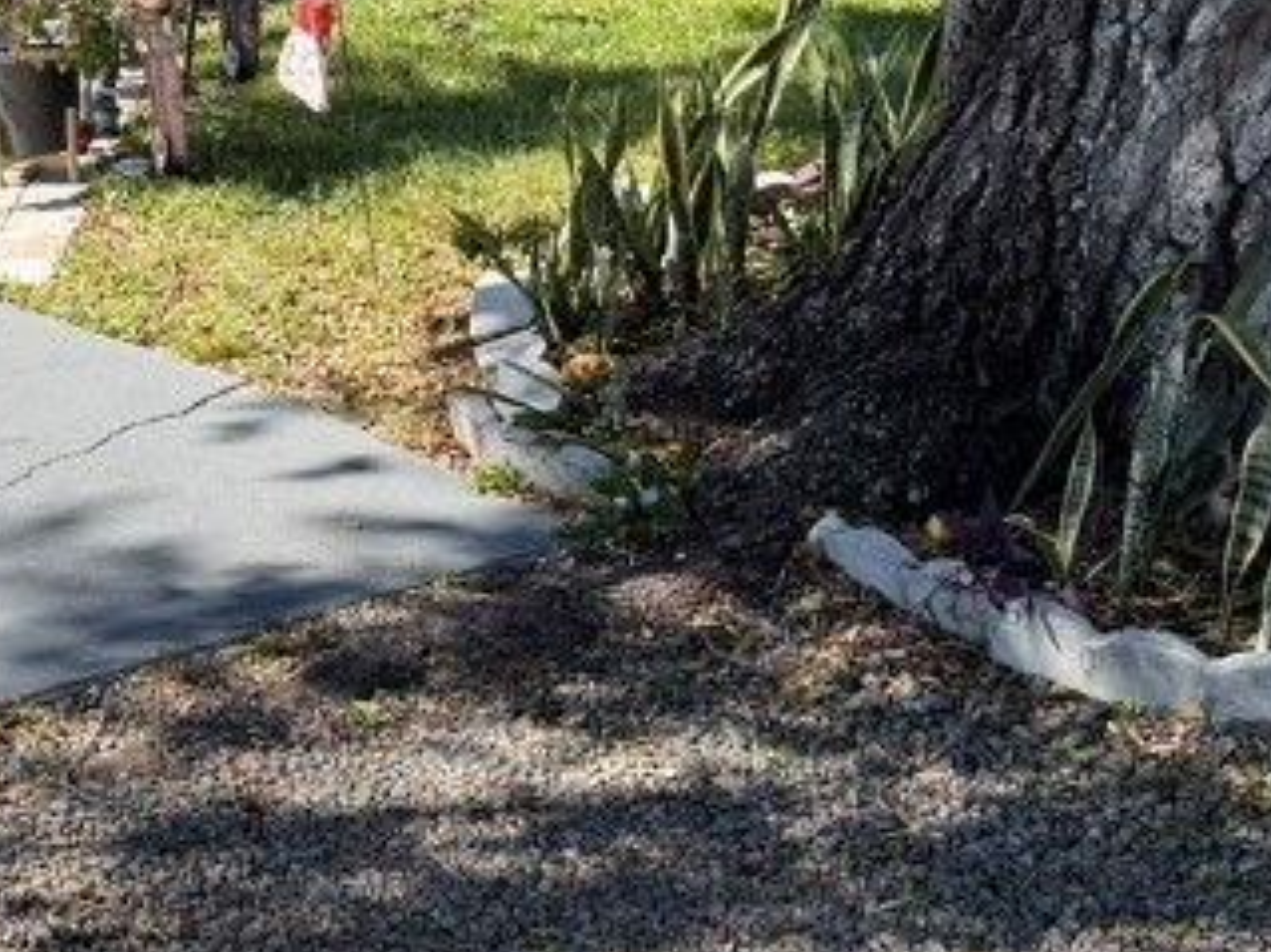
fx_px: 2826
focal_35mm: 77
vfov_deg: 18.6
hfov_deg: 25.0
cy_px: -4
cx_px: 267
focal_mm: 6.76
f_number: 1.78
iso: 100
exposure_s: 1/1689
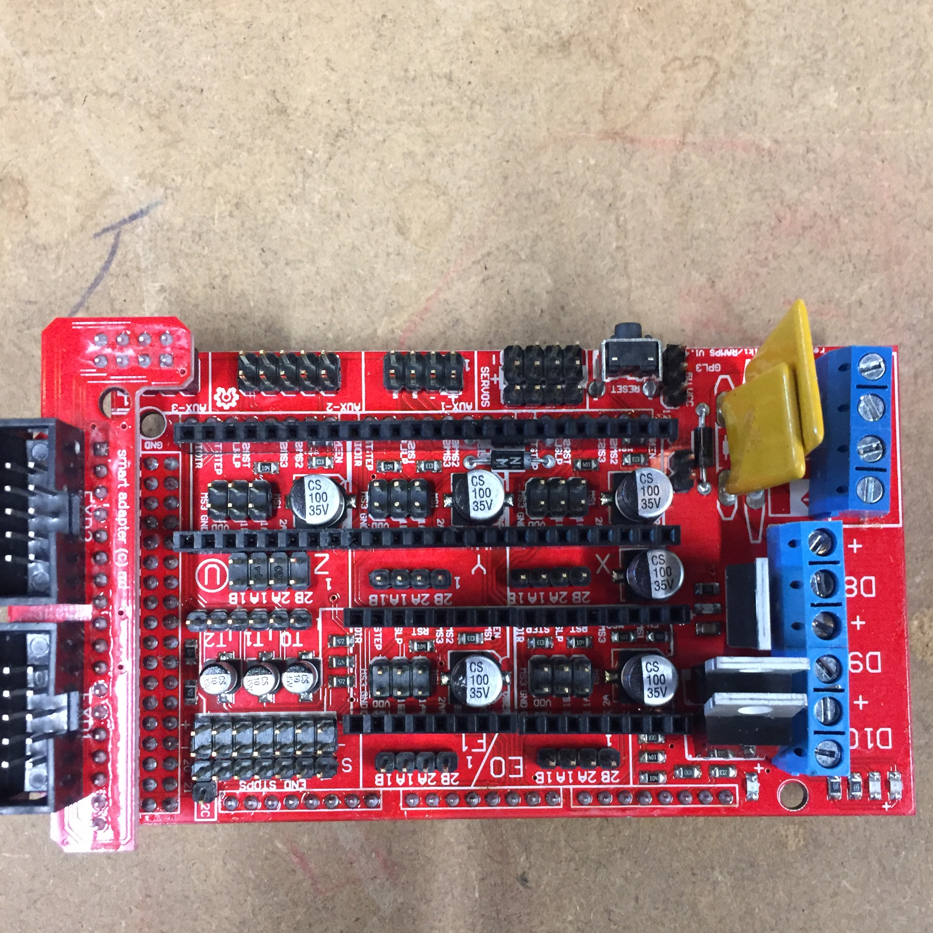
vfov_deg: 47.0
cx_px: 465
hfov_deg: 47.2
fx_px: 1067
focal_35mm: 35
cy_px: 542
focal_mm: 4.15
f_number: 2.2
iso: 250
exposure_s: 1/20
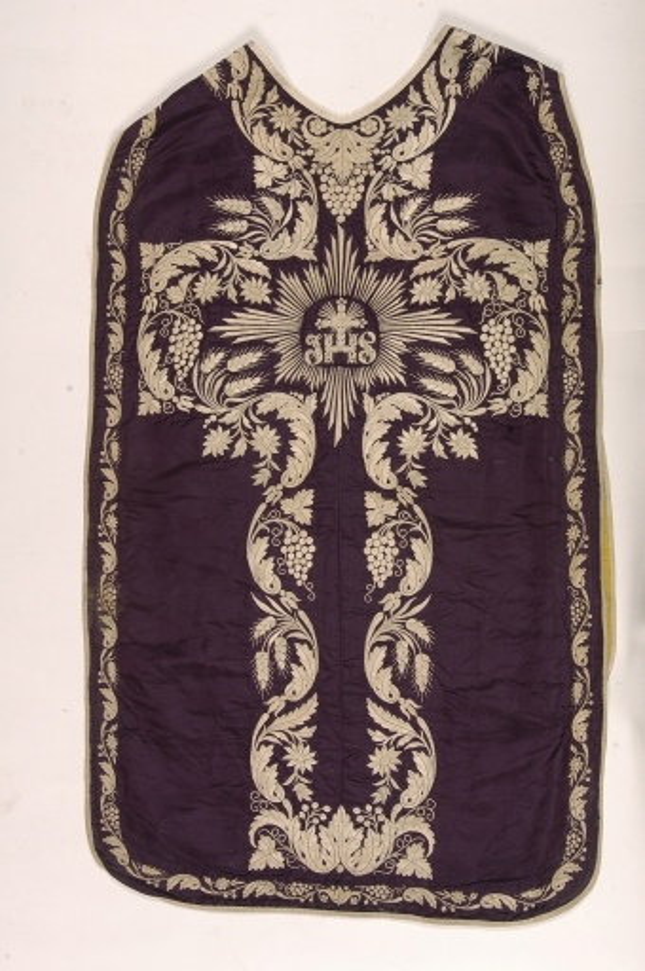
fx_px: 970
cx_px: 322
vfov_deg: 53.2
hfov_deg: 36.8
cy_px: 486
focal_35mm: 36
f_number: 8
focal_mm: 24
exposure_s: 1/30
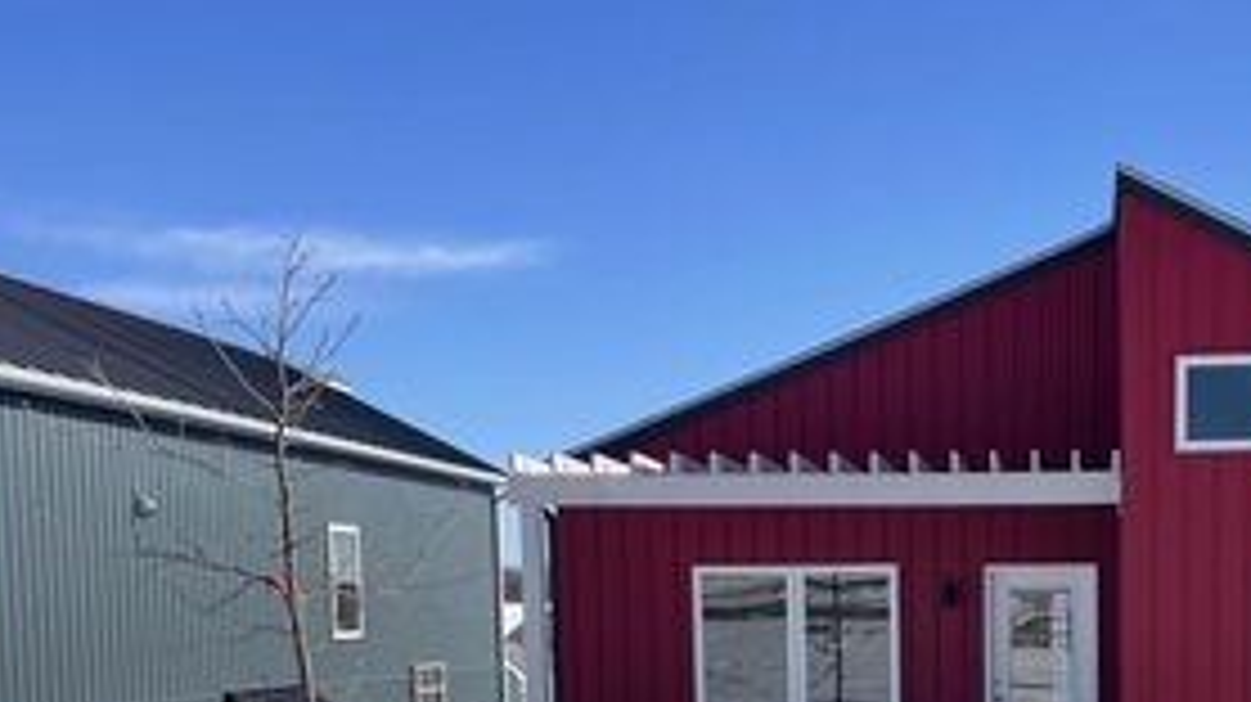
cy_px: 754
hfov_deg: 39.0
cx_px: 1004
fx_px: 1691
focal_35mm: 51
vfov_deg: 22.3
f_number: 1.6
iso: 32
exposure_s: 1/6897
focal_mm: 4.2
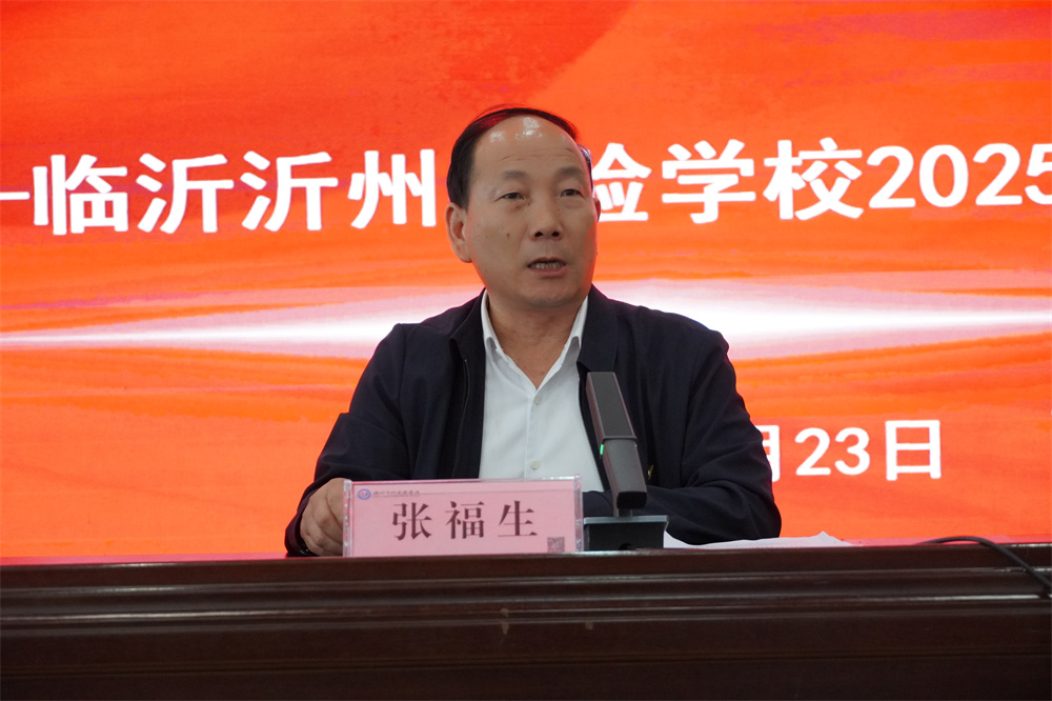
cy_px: 350
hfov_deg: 19.5
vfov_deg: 13.0
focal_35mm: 105
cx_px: 526
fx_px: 3067
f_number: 5.6
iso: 3200
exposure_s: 1/160
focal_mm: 70
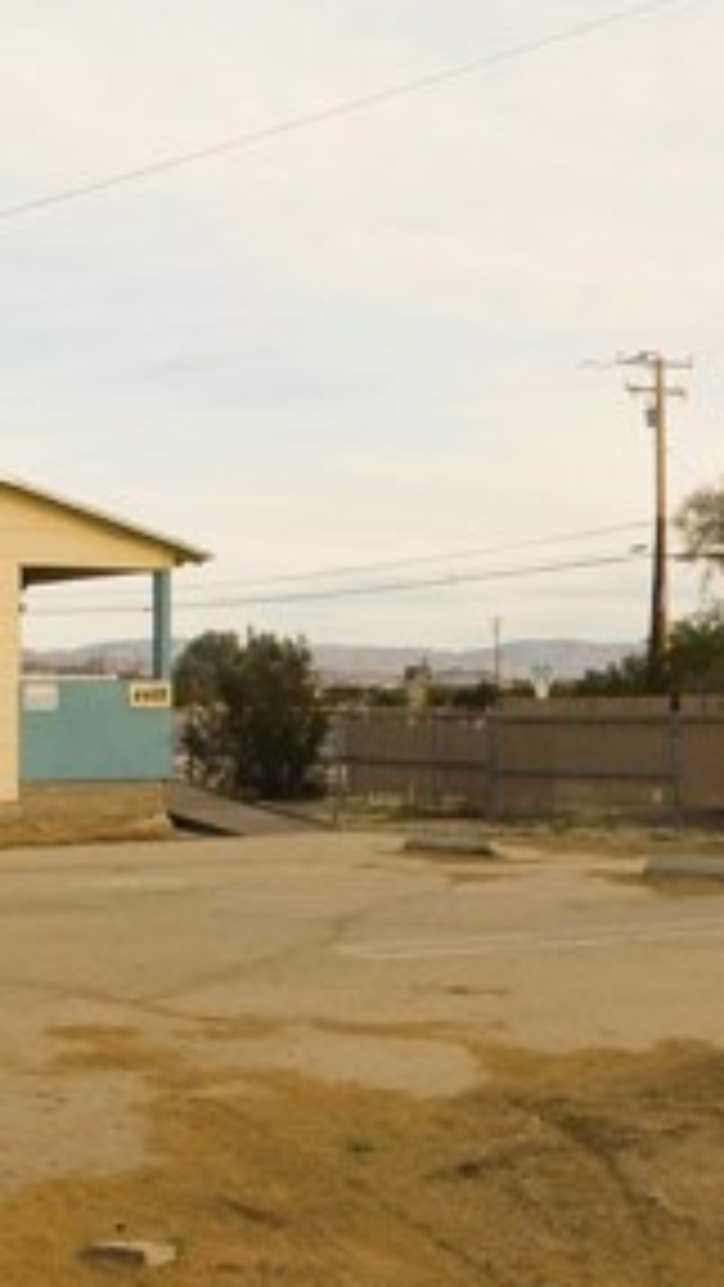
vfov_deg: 37.2
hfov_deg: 21.3
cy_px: 634
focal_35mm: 56
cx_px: 216
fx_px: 1910
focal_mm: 4
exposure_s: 1/1500
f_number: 3
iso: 125
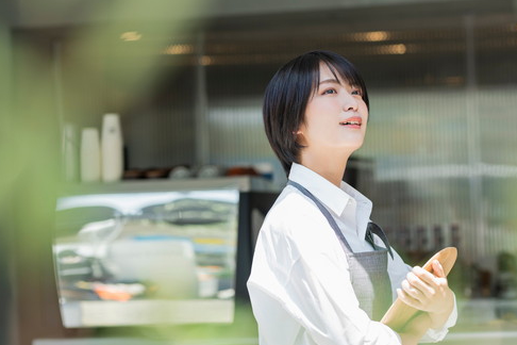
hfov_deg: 18.2
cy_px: 196
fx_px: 1608
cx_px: 337
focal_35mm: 112
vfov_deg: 12.2
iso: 200
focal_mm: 85
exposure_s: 1/500
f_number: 2.8
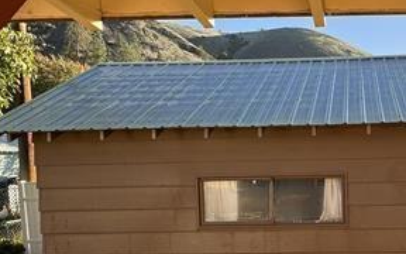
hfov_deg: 52.5
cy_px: 189
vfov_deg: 37.4
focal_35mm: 33
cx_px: 350
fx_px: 365
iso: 40
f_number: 2.2
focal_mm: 2.22
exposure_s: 1/224
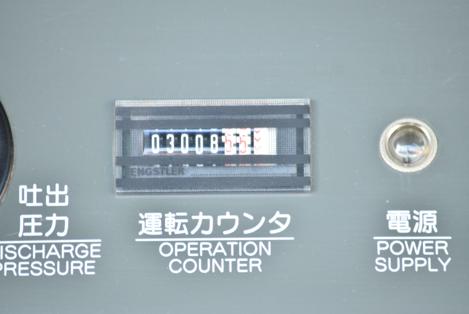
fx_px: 5867
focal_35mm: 450
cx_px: 234
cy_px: 157
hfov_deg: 4.6
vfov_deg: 3.1
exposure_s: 1/80
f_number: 6.3
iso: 1250
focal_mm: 300
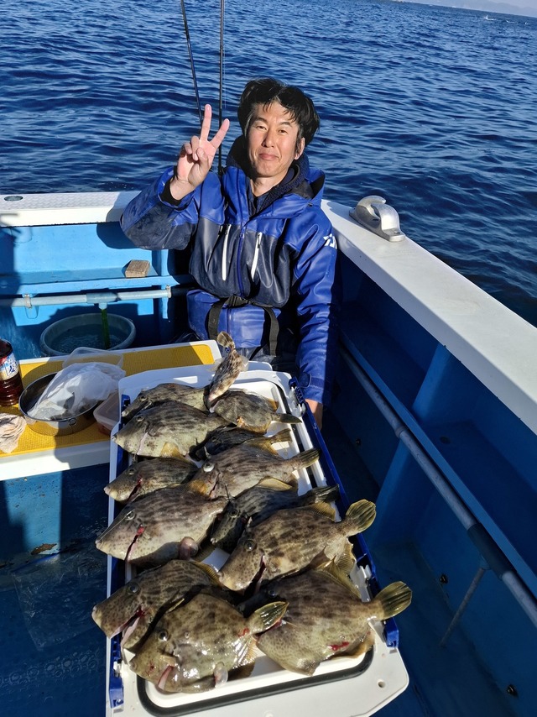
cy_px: 358
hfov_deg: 58.9
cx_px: 268
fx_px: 476
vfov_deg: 73.9
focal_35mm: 23
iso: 50
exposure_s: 1/1862
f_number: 1.8
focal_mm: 5.54
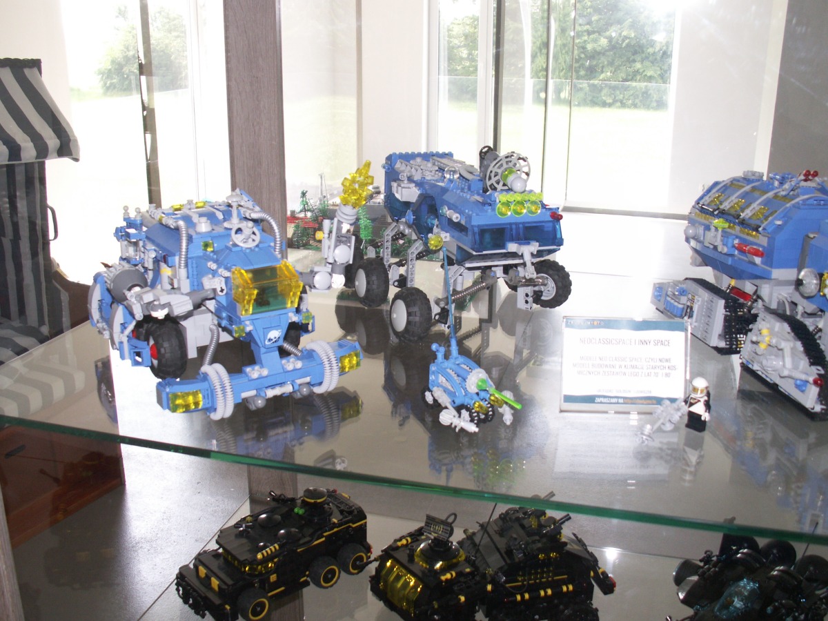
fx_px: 837
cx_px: 414
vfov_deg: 40.7
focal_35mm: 35
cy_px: 310
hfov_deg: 52.6
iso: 64
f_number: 2.8
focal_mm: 5.86
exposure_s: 1/60
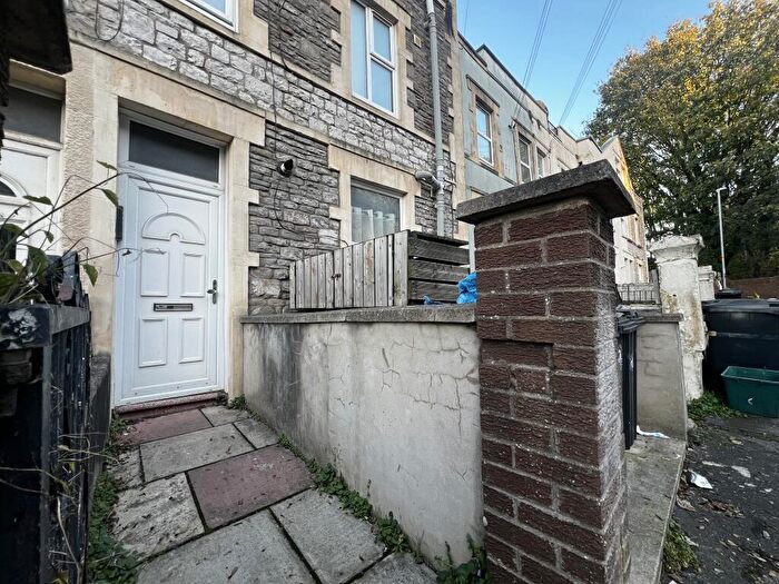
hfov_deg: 106.2
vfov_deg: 89.9
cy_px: 292
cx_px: 390
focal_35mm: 13
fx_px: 293
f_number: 1.8
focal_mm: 1.57
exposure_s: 1/99
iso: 64
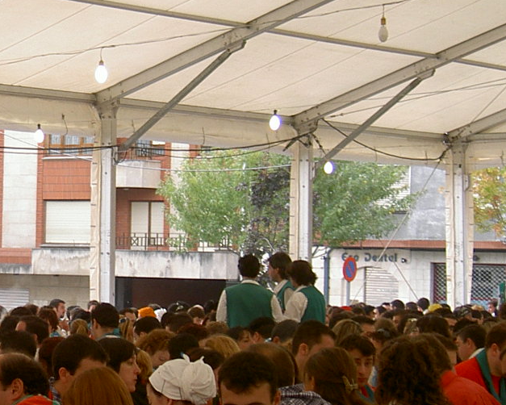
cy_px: 198
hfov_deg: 13.8
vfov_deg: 11.3
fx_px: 2052
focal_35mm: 137
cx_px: -28
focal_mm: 11.3
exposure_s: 1/127
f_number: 3.3
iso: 100
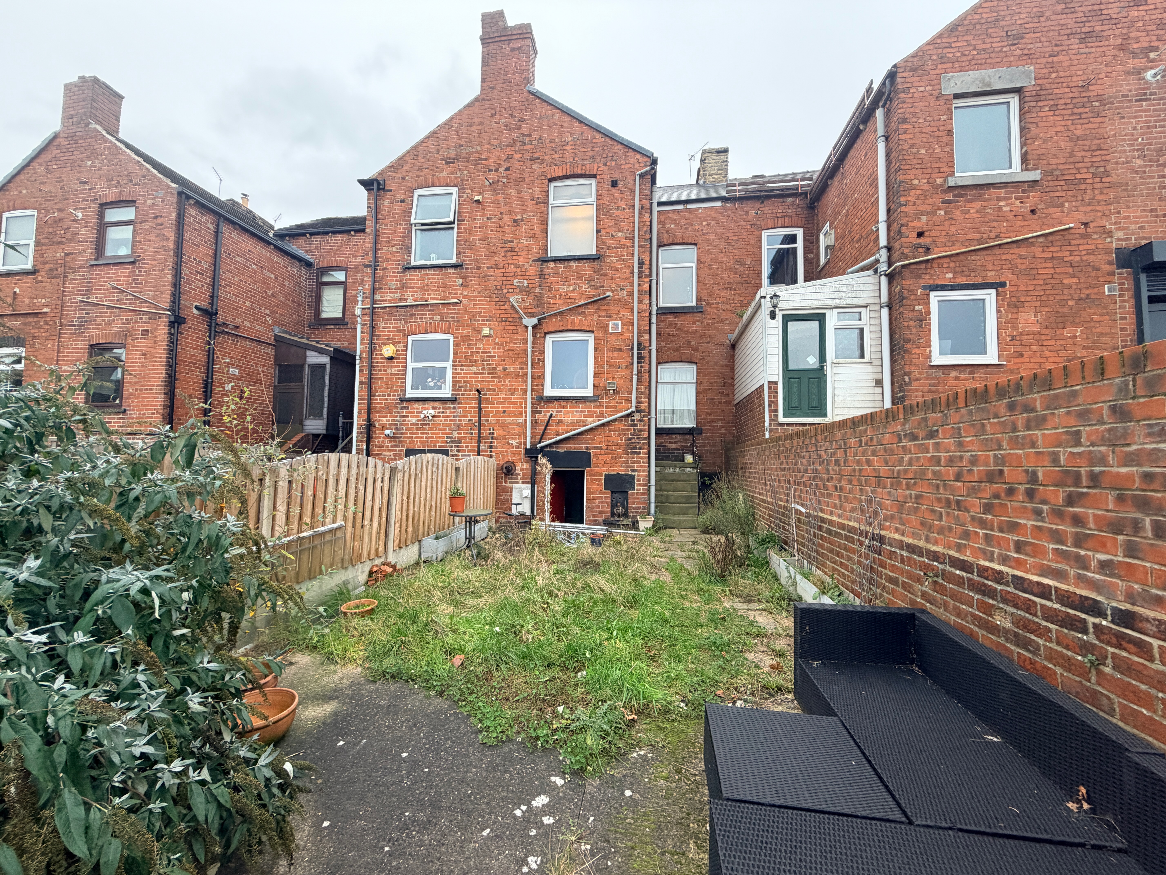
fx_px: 472
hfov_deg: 102.1
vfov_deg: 85.7
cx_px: 583
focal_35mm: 14
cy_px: 438
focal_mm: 2.22
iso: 160
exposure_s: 1/121
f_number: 2.2
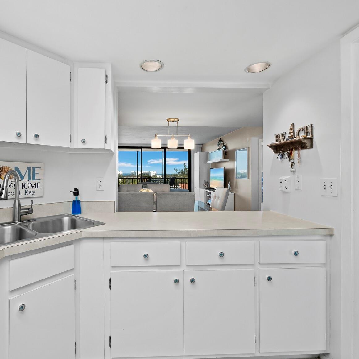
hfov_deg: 82.9
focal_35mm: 17
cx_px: 143
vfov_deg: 84.0
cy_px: 180
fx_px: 199
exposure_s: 1/3
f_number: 11
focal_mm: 7
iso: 320
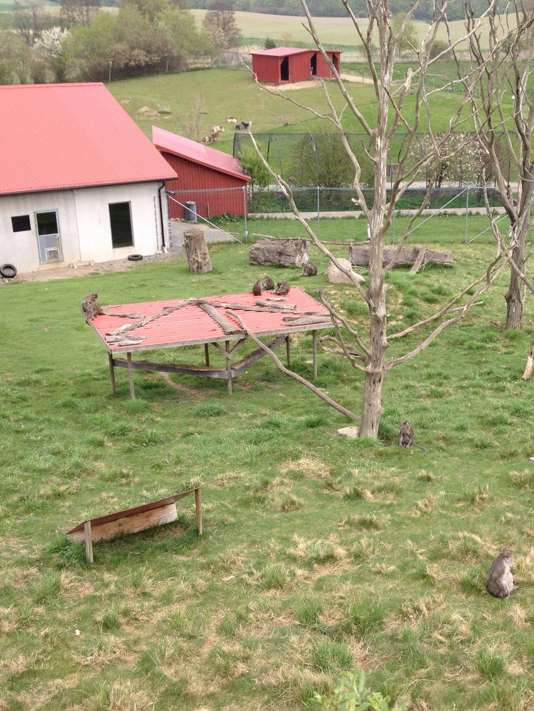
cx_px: 363
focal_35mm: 47
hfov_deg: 30.6
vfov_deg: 40.4
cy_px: 356
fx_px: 966
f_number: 2.4
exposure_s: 1/836
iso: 50
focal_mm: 4.28
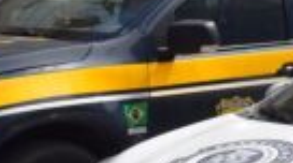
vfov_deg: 6.2
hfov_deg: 10.3
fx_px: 1466
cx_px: 629
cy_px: -155
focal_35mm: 189
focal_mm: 22
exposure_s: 1/200
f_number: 14
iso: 100
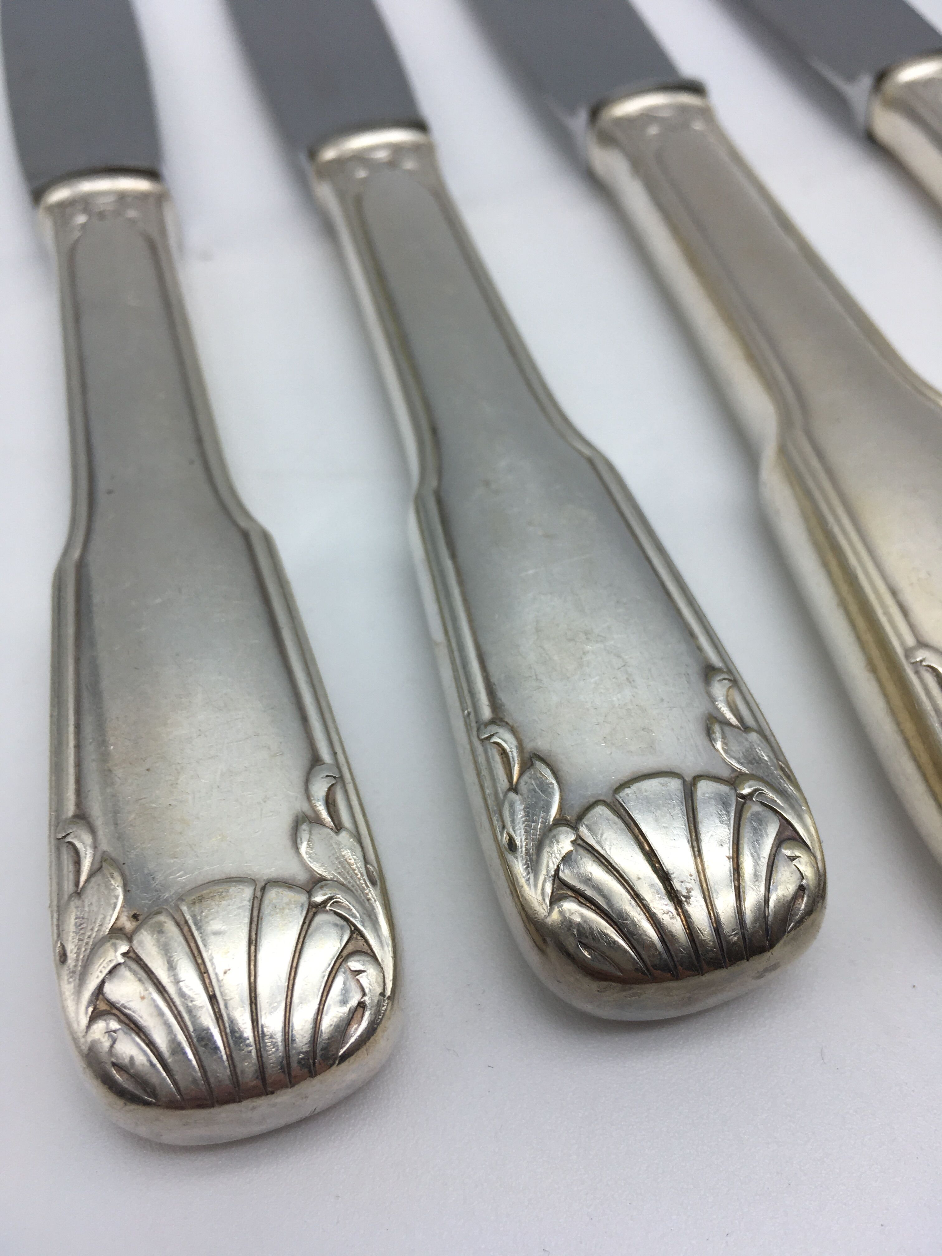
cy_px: 628
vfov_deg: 61.7
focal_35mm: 29
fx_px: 1052
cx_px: 471
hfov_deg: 48.2
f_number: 2.2
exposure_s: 1/288
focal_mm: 4.15
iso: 25
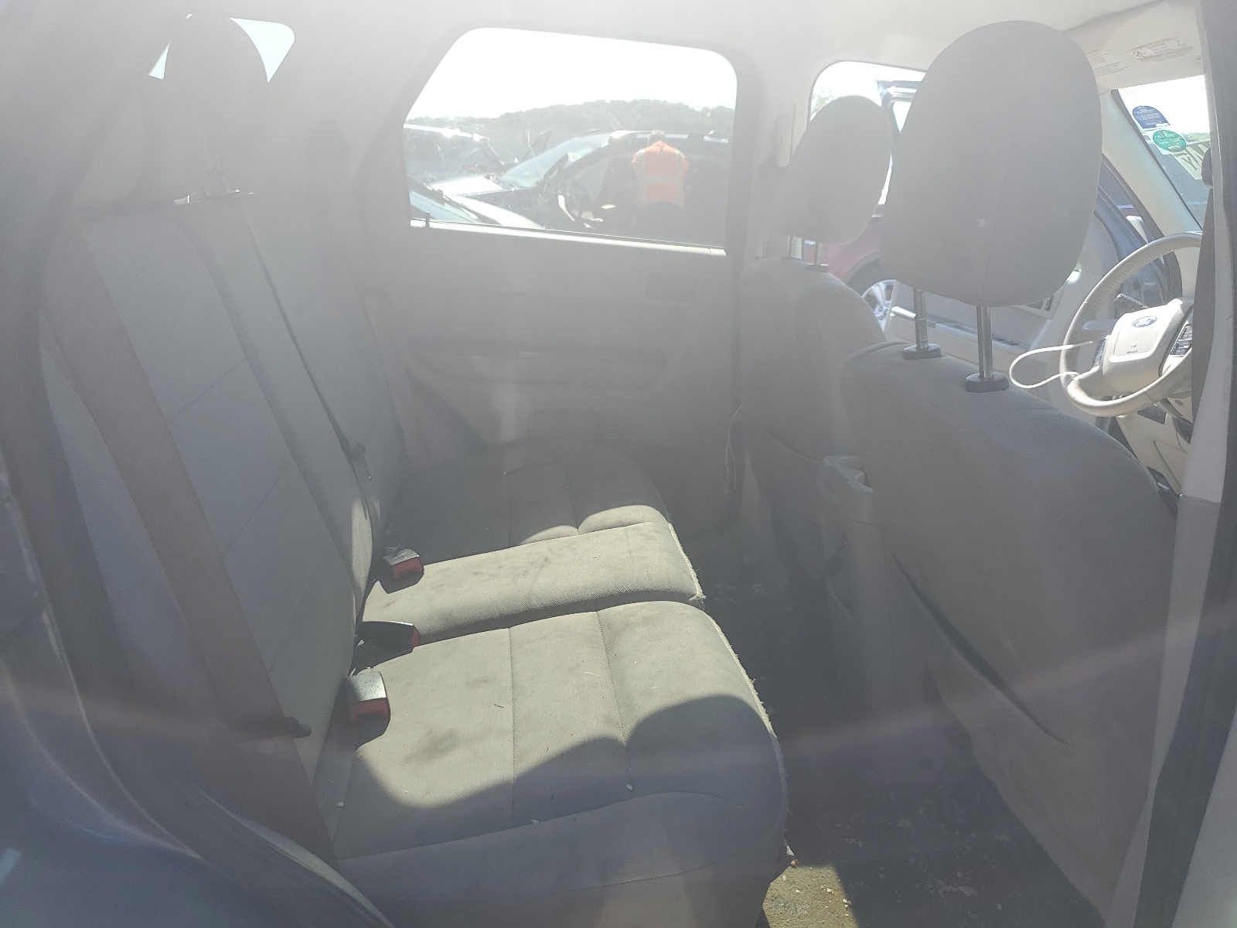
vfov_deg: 53.1
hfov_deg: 67.3
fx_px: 929
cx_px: 618
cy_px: 464
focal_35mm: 26
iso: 50
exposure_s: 1/714
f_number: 1.5
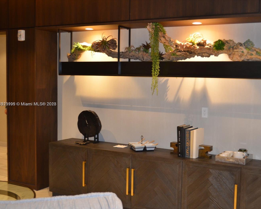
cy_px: 104
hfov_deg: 38.7
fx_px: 371
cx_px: 152
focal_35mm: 48
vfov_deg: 31.5
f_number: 4.5
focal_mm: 28
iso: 800
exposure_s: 1/60
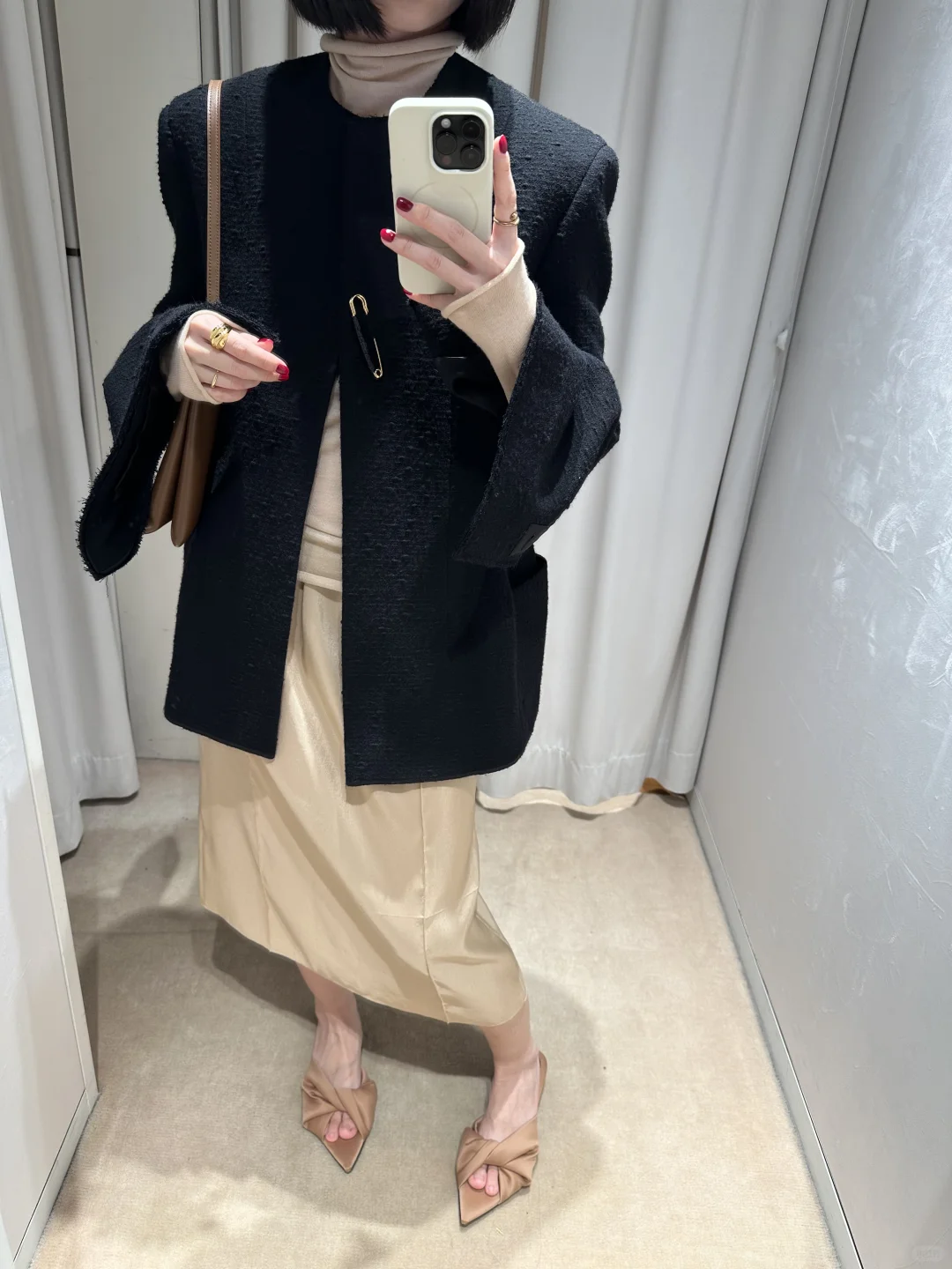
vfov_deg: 71.6
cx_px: 476
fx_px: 880
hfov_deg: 56.8
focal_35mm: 24
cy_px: 634
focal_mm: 6.86
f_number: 1.78
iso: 100
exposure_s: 1/100
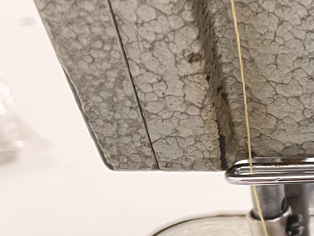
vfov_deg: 15.6
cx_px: 569
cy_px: 141
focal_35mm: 95
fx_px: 862
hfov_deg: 16.9
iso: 320
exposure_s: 1/50
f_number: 1.6
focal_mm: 5.1
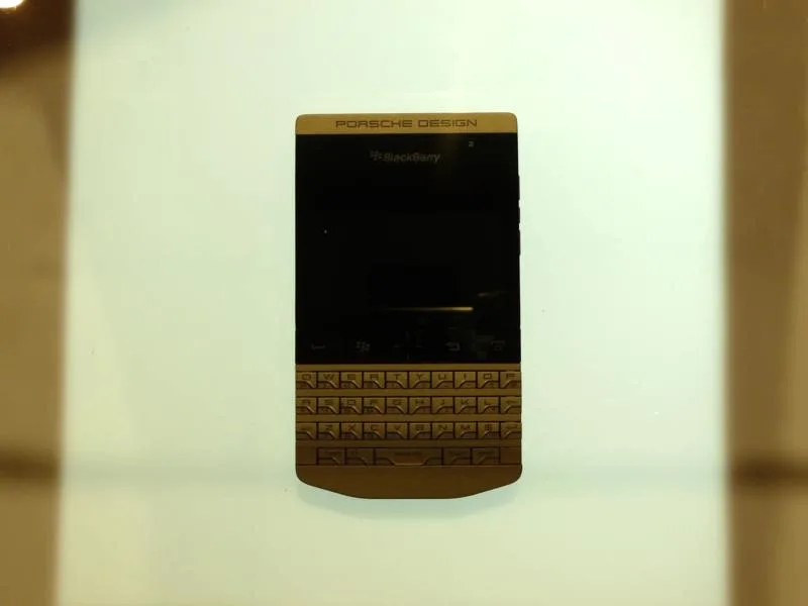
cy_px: 303
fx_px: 1027
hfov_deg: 42.9
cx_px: 404
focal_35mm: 44
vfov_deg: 32.9
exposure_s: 1/60
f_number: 3.8
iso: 200
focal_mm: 7.9
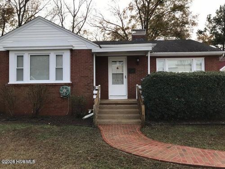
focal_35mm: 28
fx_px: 182
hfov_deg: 63.4
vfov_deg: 49.7
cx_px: 112
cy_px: 84
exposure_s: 1/977
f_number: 1.8
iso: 20
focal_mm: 3.99
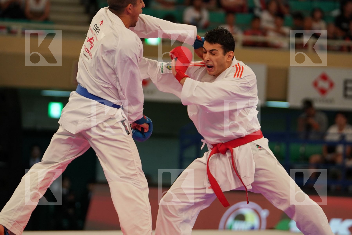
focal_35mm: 222
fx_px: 2170
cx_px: 176
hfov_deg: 9.3
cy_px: 118
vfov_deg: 6.2
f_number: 2.8
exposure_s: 1/1000
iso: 1600
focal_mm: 148
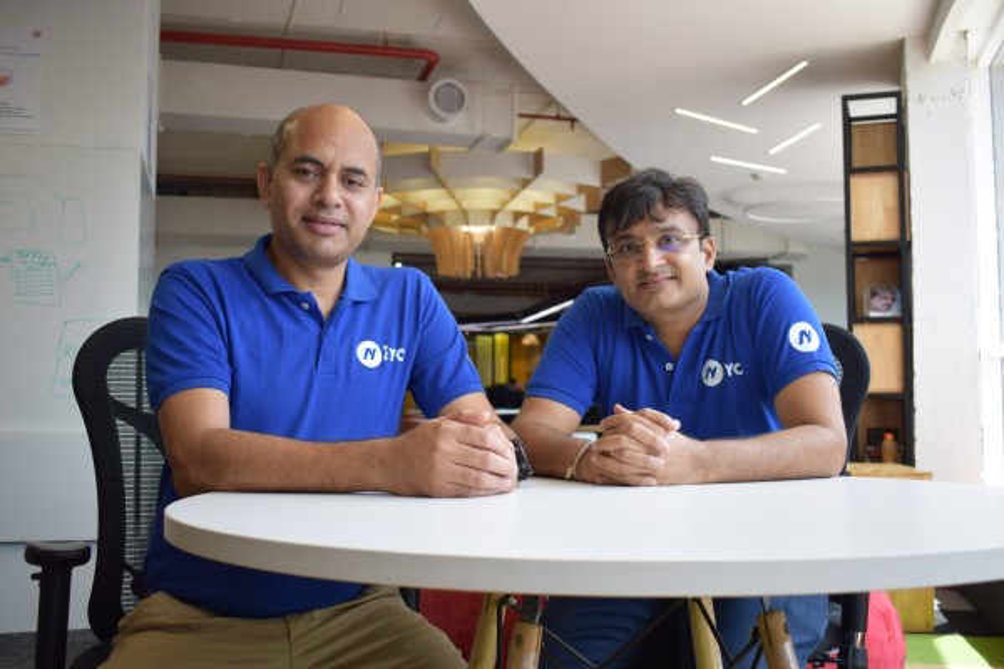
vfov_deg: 36.9
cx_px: 502
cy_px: 334
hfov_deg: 53.1
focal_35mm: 36
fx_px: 1004
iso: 200
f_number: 4
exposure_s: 1/80
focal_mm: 24
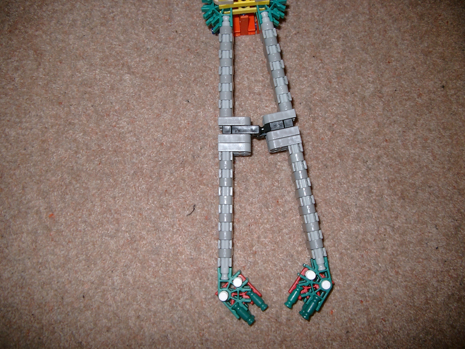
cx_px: 232
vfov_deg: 38.7
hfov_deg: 50.1
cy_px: 174
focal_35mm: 37
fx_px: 497
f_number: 2.6
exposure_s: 1/60
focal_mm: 7.6
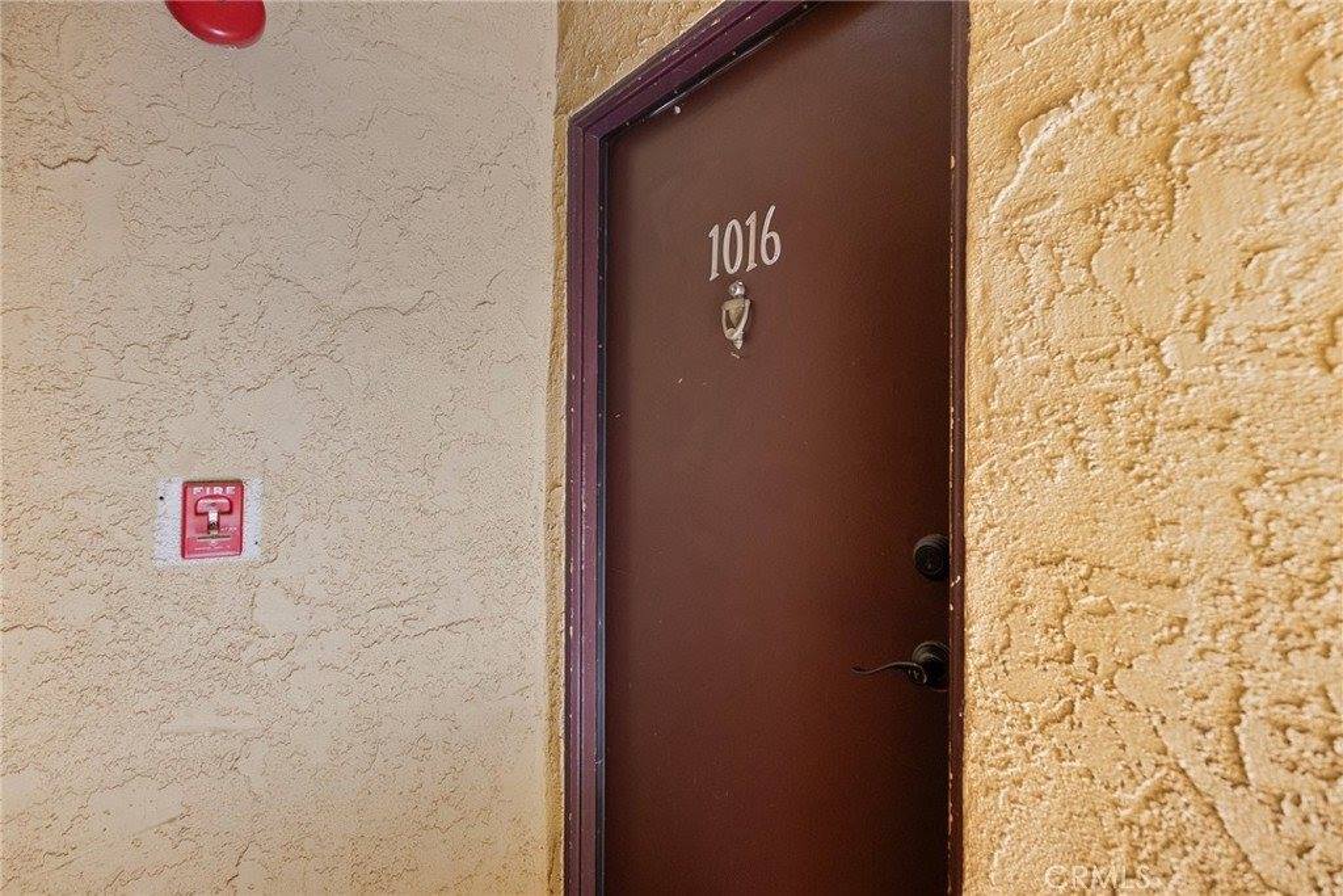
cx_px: 672
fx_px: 597
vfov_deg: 73.8
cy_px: 448
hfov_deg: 96.7
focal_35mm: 16
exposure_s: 1/4
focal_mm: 16
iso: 2000
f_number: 4
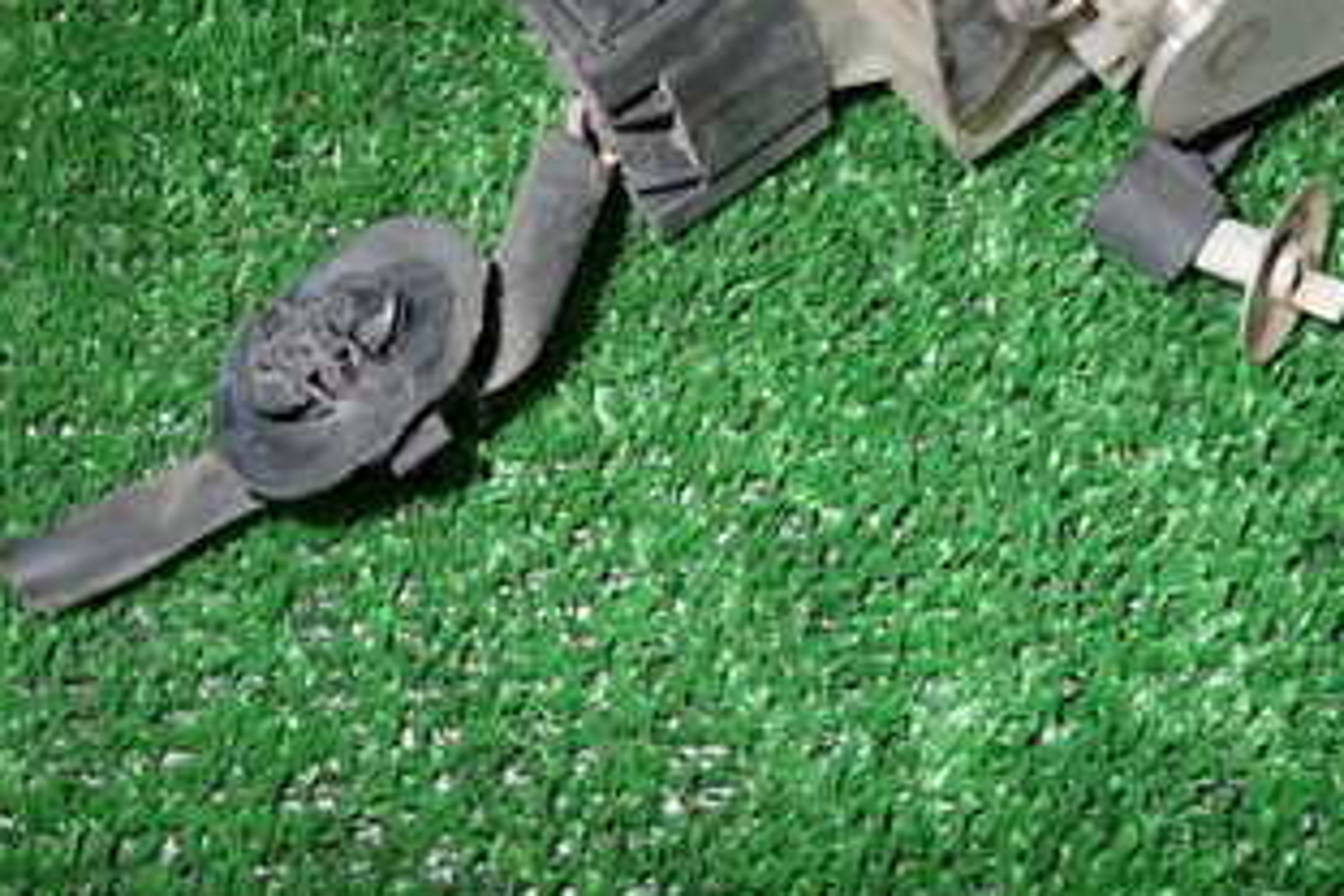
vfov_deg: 26.1
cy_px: 95
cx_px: 874
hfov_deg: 39.2
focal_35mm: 50
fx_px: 1867
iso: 250
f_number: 5.6
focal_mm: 4.5
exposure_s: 1/30
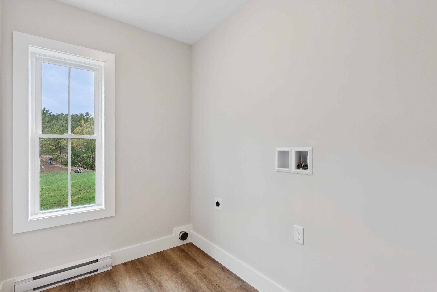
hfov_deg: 93.3
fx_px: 206
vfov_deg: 70.5
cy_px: 148
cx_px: 220
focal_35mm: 17
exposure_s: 1/30
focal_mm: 16
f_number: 7.1
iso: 320
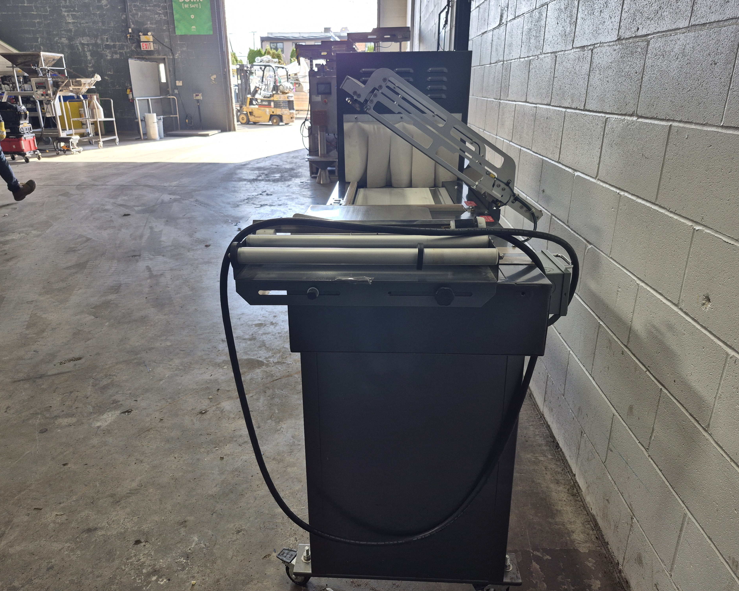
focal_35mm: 24
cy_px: 295
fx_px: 525
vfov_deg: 58.8
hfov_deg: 70.3
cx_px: 359
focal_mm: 5.4
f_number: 1.8
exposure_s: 1/120
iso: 50
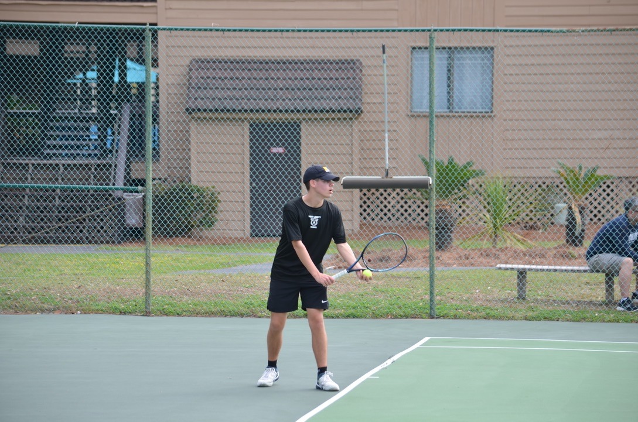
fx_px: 3183
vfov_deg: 7.6
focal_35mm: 180
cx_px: 319
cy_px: 211
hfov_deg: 11.4
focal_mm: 120
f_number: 4.8
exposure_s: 1/200
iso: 100
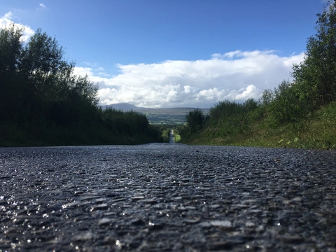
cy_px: 126
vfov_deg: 48.2
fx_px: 281
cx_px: 168
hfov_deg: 61.7
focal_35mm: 29
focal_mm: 4.2
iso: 25
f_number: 2.2
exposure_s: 1/1709
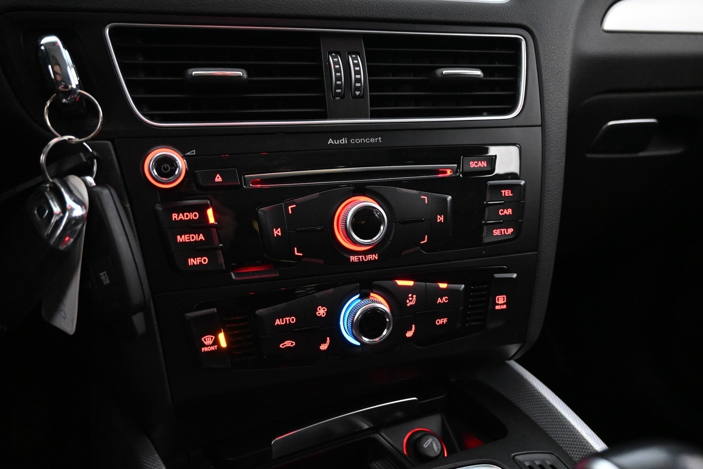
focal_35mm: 30
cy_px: 234
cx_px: 352
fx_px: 586
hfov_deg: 61.9
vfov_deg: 43.6
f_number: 3.8
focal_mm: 20
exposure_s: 1/30
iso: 6400
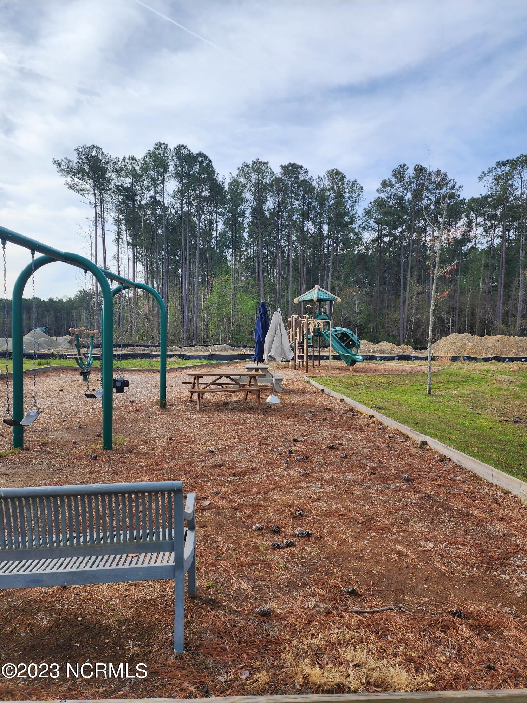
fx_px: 467
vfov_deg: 73.9
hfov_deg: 58.9
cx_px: 264
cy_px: 352
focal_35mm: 23
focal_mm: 6.4
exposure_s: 1/752
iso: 12
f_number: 1.8
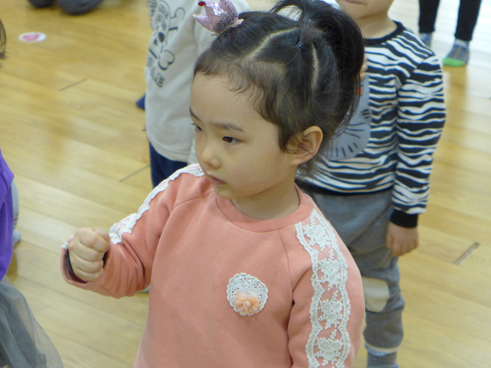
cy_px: 184
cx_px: 246
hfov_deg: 21.8
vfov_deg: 16.4
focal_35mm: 90
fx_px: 1277
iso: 400
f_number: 2.3
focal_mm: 17.7
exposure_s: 1/100
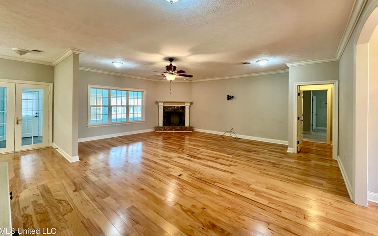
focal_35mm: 15
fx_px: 155
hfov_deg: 101.5
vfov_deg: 74.4
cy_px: 101
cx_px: 189
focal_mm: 2.22
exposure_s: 1/60
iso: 320
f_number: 2.2
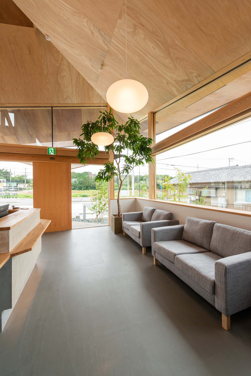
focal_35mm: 14
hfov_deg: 81.2
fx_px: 146
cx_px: 126
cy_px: 188
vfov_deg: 104.2
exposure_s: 1/125
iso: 400
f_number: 8
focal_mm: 14
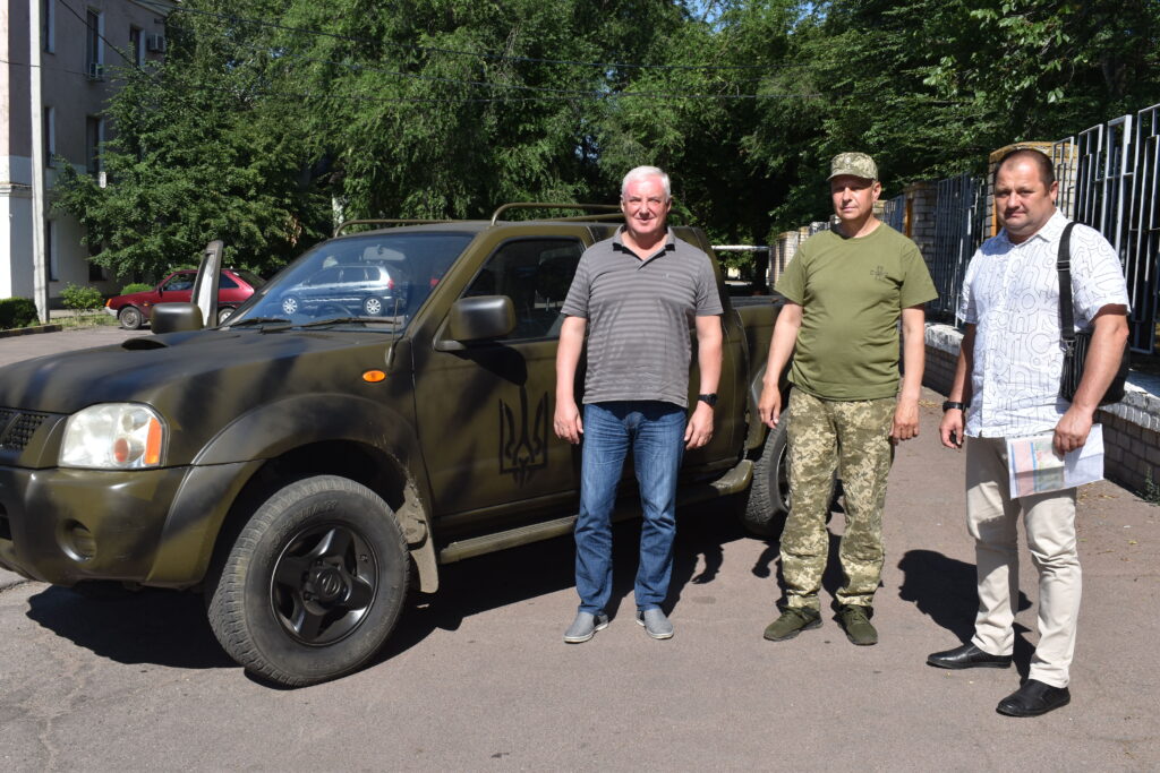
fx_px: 1160
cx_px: 580
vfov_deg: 36.9
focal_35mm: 36
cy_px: 386
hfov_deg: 53.1
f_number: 13
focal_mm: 24
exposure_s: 1/200
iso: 100
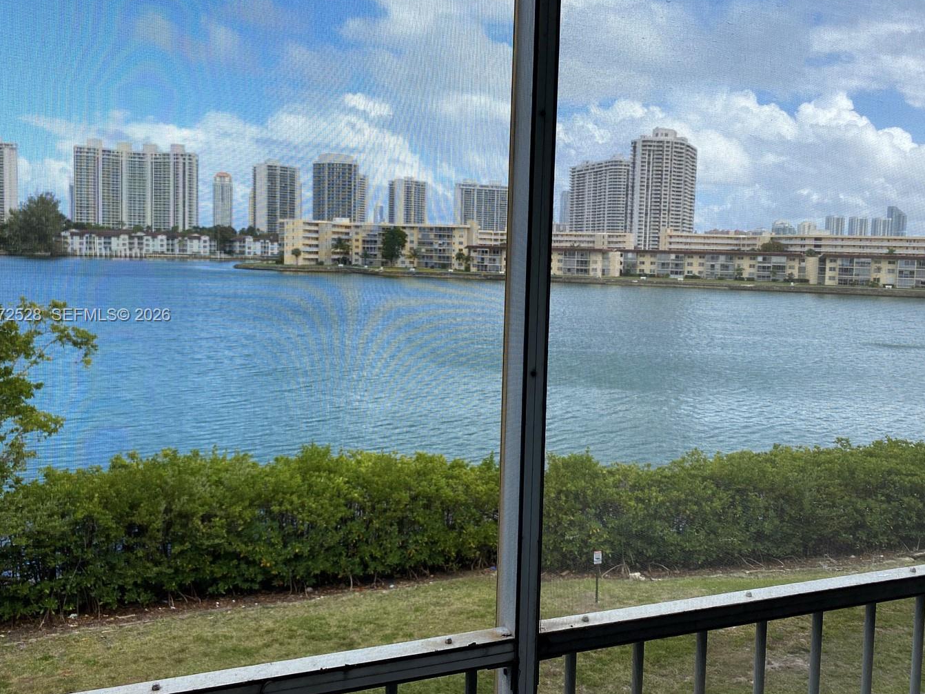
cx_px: 507
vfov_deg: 45.4
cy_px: 316
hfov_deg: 58.3
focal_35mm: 31
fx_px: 828
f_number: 1.8
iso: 32
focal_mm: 4.25
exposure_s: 1/1565
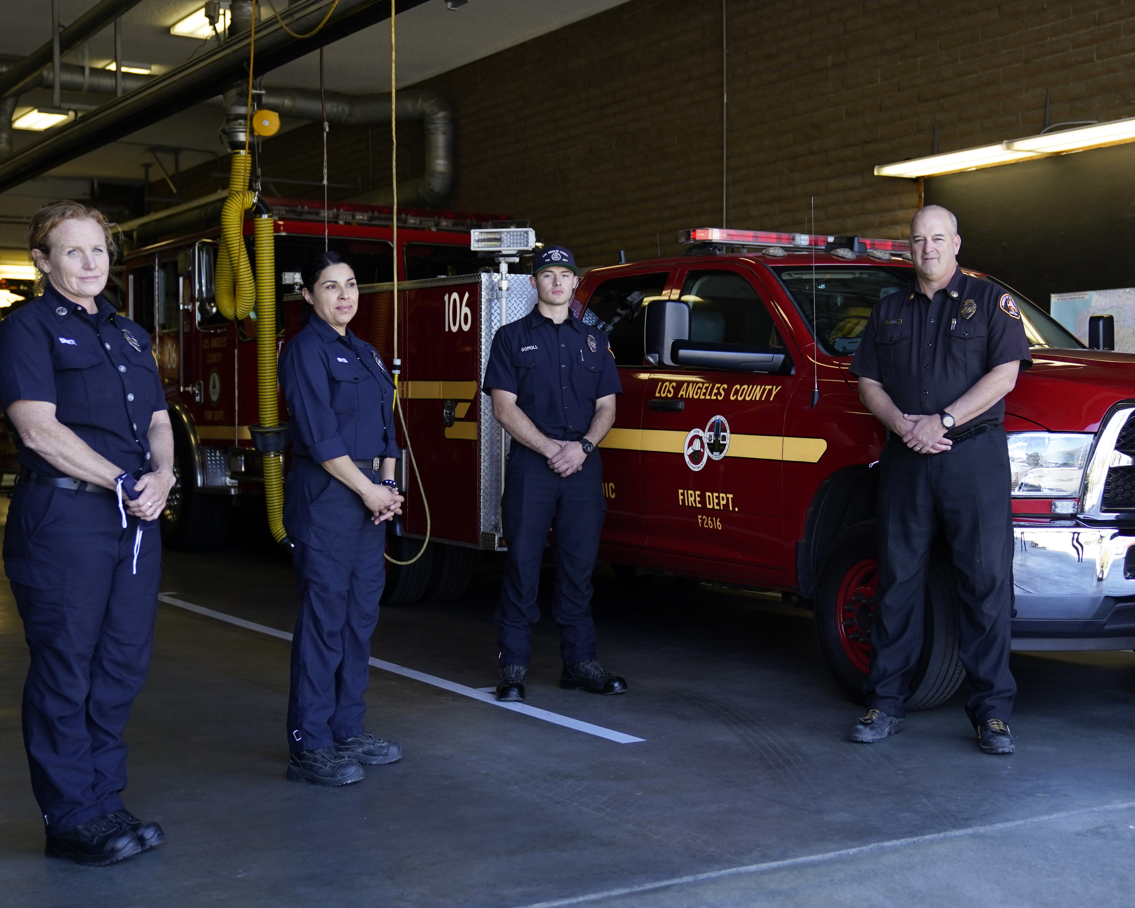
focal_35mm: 49
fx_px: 1646
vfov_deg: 30.8
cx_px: 684
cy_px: 473
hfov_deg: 37.9
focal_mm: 38
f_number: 2.8
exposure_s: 1/640
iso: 640
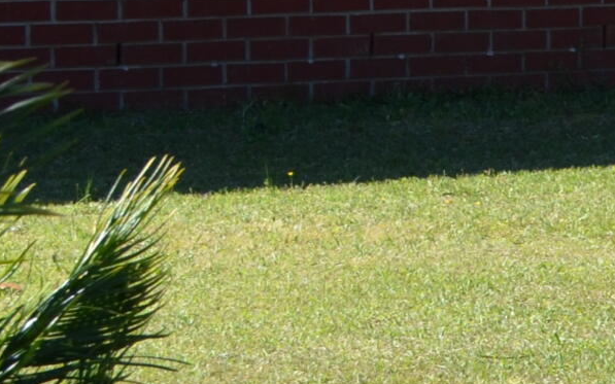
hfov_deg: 9.9
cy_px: -71
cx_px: 1492
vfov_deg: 7.1
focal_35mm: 184
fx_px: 3084
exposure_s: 1/250
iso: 200
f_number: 8
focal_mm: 24
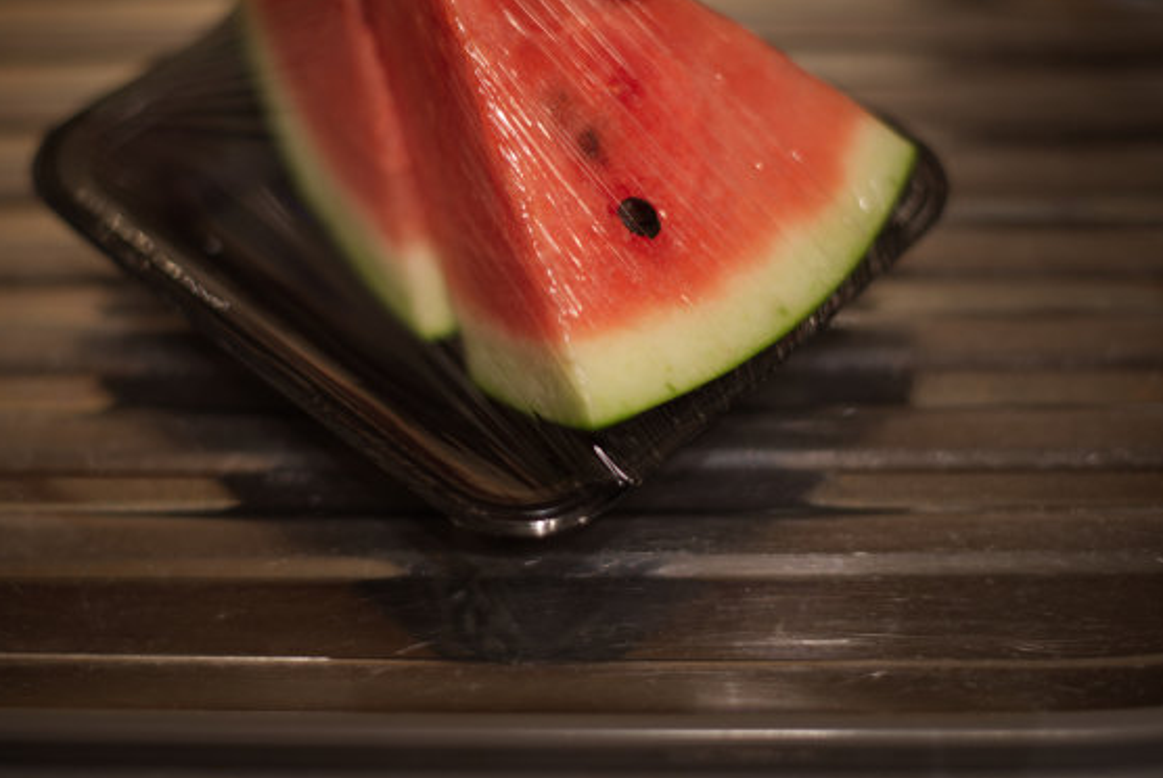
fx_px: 1779
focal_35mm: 55
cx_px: 529
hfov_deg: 36.2
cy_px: 357
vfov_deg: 24.7
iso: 100
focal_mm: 50
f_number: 1.8
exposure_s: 1/5
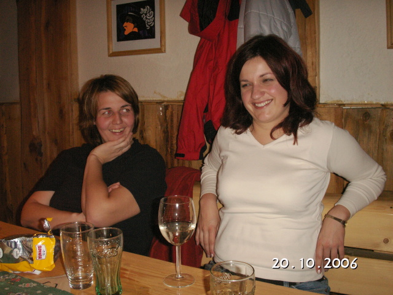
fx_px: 420
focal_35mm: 37
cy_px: 148
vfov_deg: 38.7
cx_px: 196
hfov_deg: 50.1
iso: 160
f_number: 3.5
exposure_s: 1/40
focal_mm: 7.7
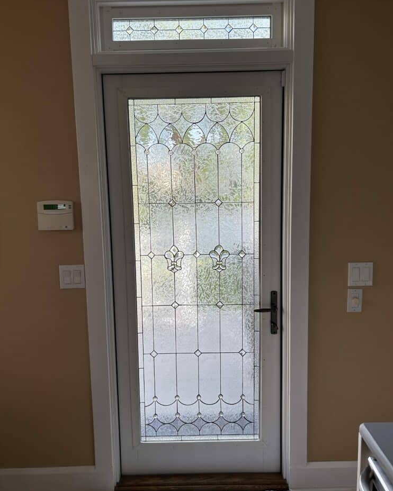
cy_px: 234
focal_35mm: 28
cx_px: 195
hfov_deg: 51.5
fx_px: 407
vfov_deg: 62.2
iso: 50
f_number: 1.5
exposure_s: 1/327
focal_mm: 5.7
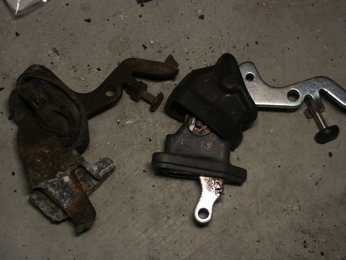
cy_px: 130
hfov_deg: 28.2
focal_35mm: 69
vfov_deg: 21.3
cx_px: 173
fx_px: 690
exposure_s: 1/30
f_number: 3.5
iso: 100
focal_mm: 17.15
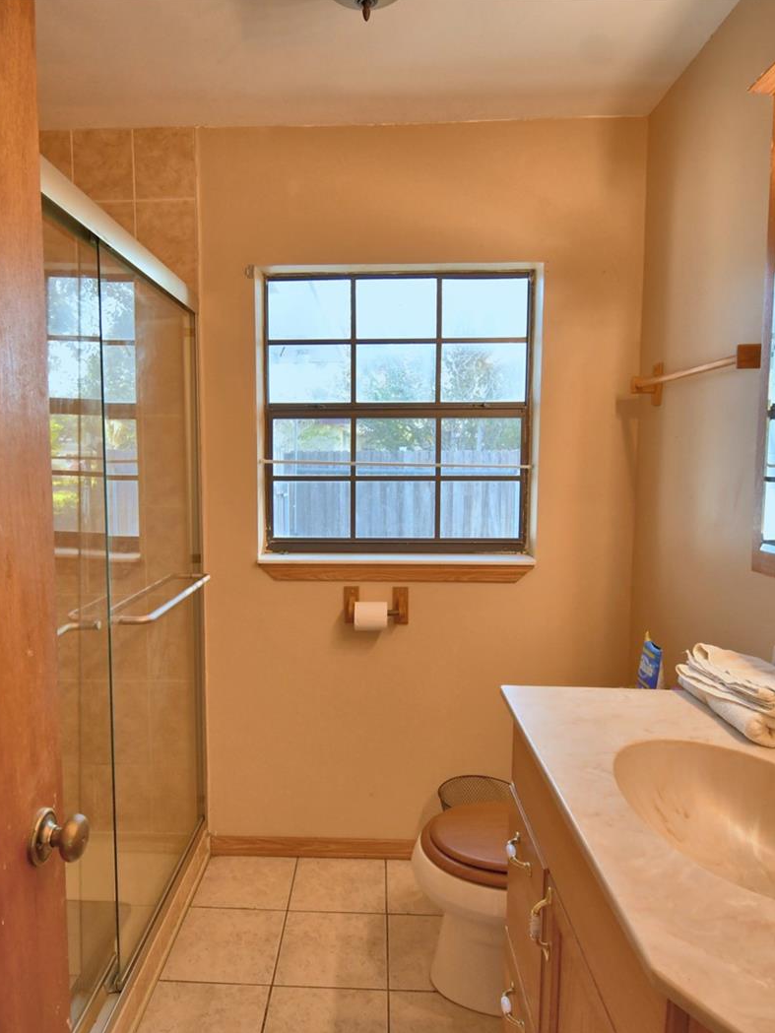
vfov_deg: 76.4
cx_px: 352
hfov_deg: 61.0
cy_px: 520
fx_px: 657
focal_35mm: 22
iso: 400
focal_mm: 10
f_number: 4.5
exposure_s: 1/60
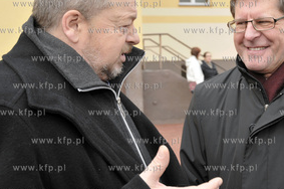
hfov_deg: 30.5
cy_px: 71
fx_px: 518
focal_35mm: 66
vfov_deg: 20.6
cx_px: 189
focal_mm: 31
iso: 400
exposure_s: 1/200
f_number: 6.3
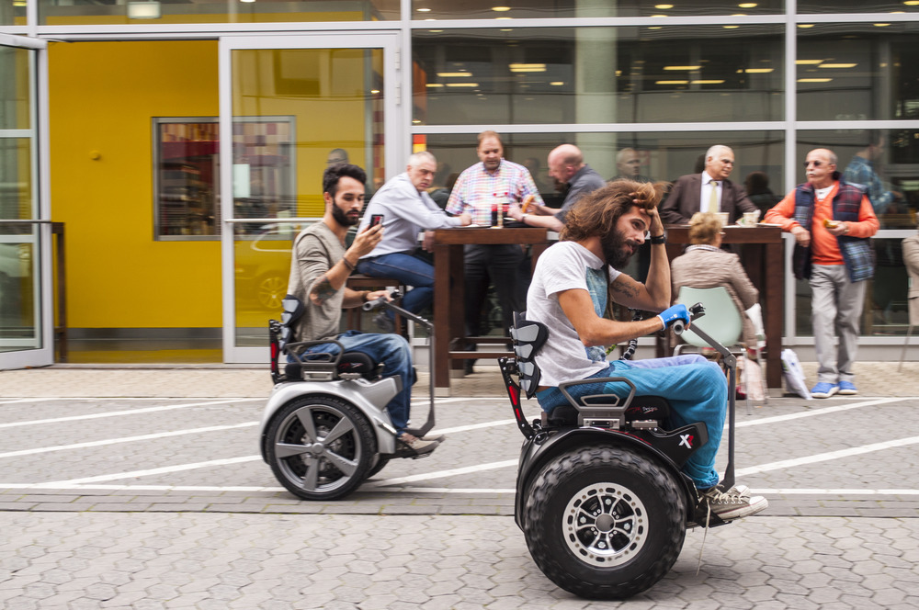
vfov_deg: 21.5
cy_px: 305
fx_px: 1606
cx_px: 460
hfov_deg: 31.9
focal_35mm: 63
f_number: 7.1
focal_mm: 42
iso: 200
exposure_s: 1/50
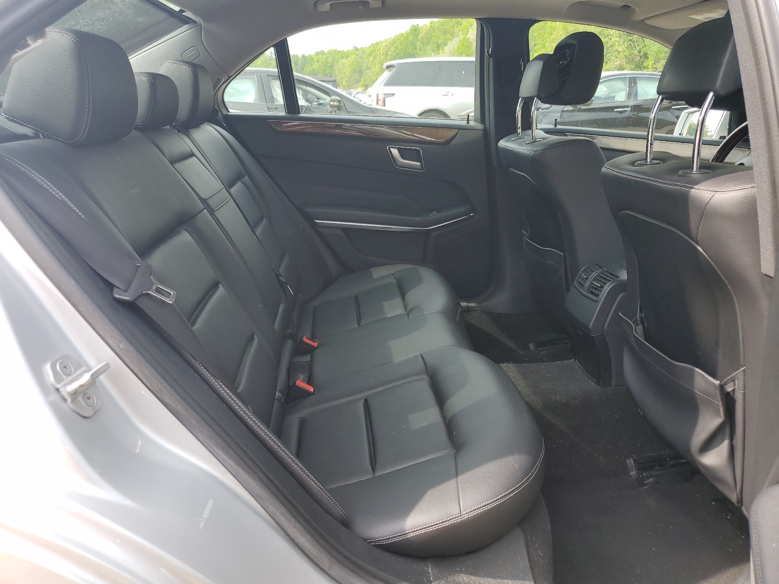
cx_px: 390
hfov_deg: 67.3
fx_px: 585
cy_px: 292
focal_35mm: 26
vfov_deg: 53.1
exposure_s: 1/476
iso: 50
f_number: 1.5
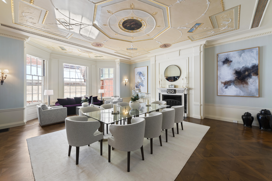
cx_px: 136
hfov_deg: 104.3
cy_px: 90
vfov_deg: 81.2
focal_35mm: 14
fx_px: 106
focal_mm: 14
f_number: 8
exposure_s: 1/6
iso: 400
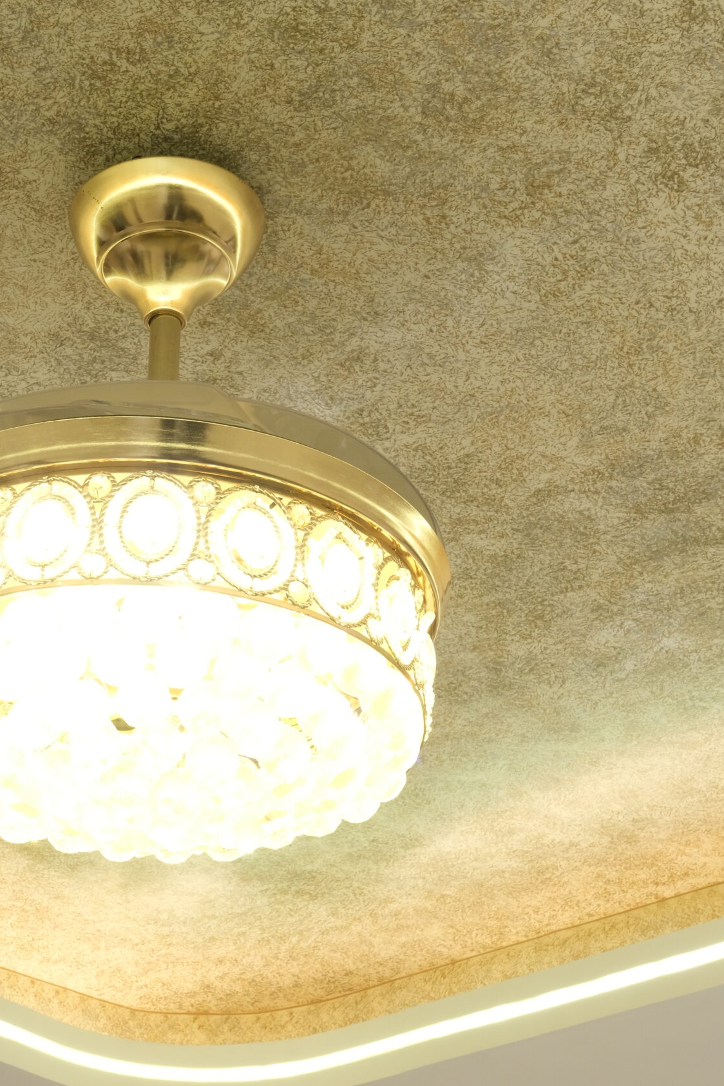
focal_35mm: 82
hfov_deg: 16.6
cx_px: 195
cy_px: 759
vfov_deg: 24.6
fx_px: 2473
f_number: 14
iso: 800
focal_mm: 35.8
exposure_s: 1/10
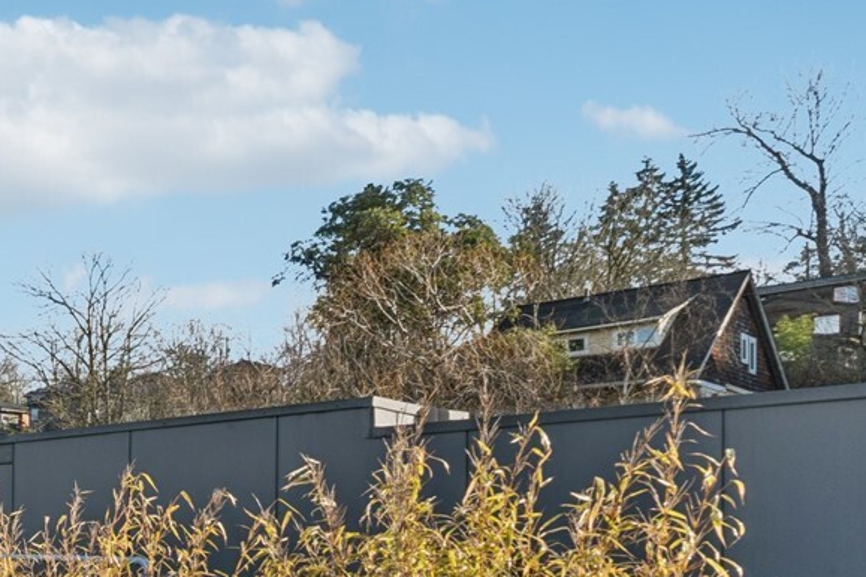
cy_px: 546
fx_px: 1058
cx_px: -279
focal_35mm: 44
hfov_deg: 32.5
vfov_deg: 29.0
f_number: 9
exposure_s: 1/60
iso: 100
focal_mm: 10
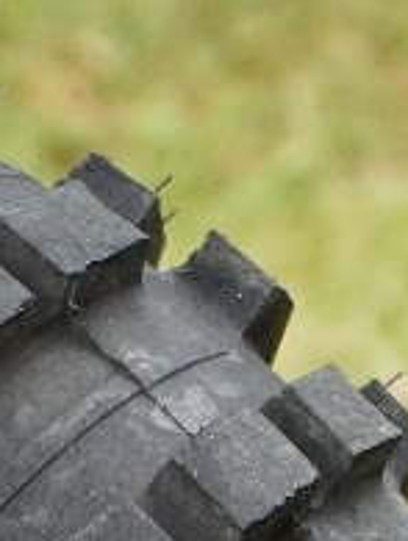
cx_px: -402
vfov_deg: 5.4
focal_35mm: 359
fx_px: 5623
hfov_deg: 4.1
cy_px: 1089
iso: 1600
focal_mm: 38
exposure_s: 1/2000
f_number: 4
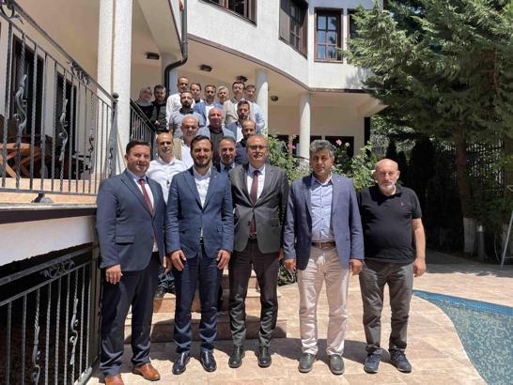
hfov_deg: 67.3
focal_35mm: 26
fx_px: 385
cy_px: 192
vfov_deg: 53.1
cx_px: 256
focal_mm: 4.2
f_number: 1.6
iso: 50
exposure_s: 1/3731
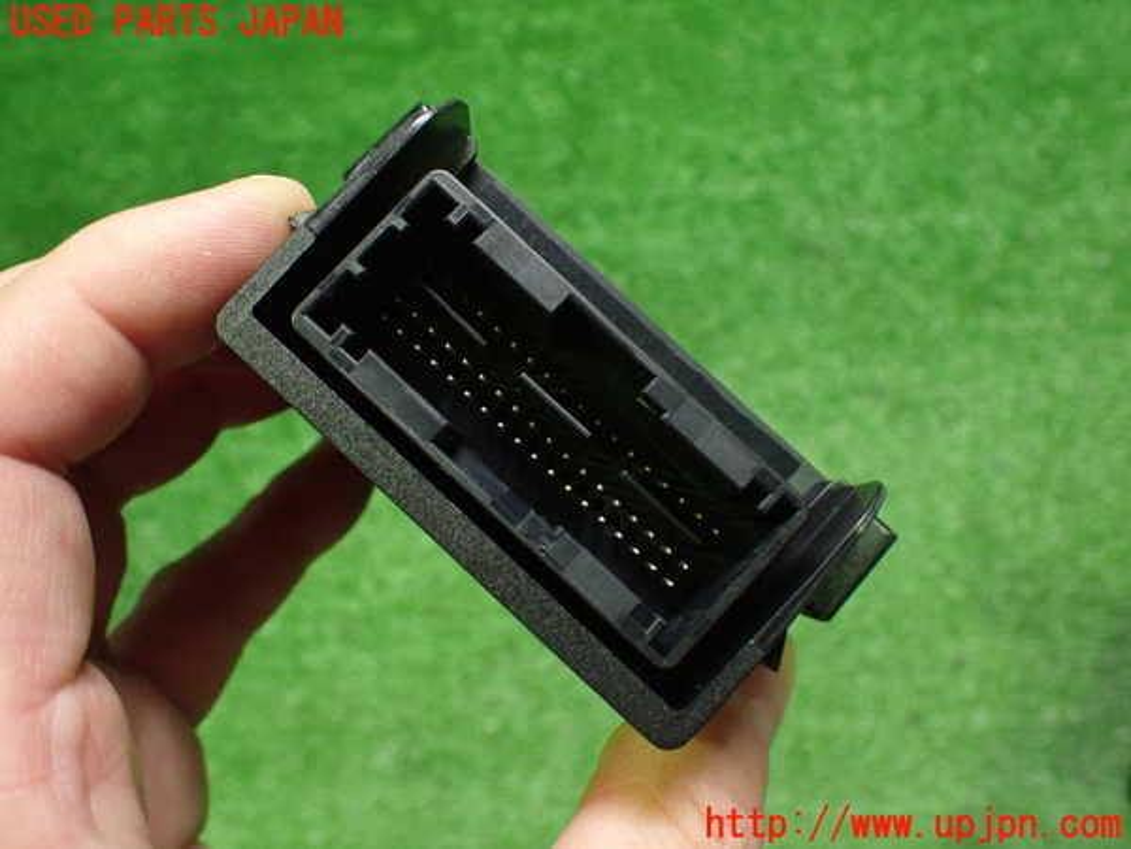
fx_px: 980
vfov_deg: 46.8
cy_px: 424
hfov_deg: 60.0
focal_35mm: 30
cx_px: 566
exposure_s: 1/50
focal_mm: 5.4
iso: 800
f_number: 2.3
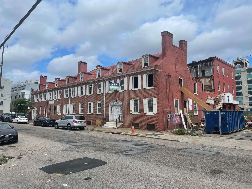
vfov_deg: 53.1
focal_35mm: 26
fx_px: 189
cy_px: 94
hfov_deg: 67.3
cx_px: 126
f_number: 1.6
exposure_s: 1/3610
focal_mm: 4.2
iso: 32
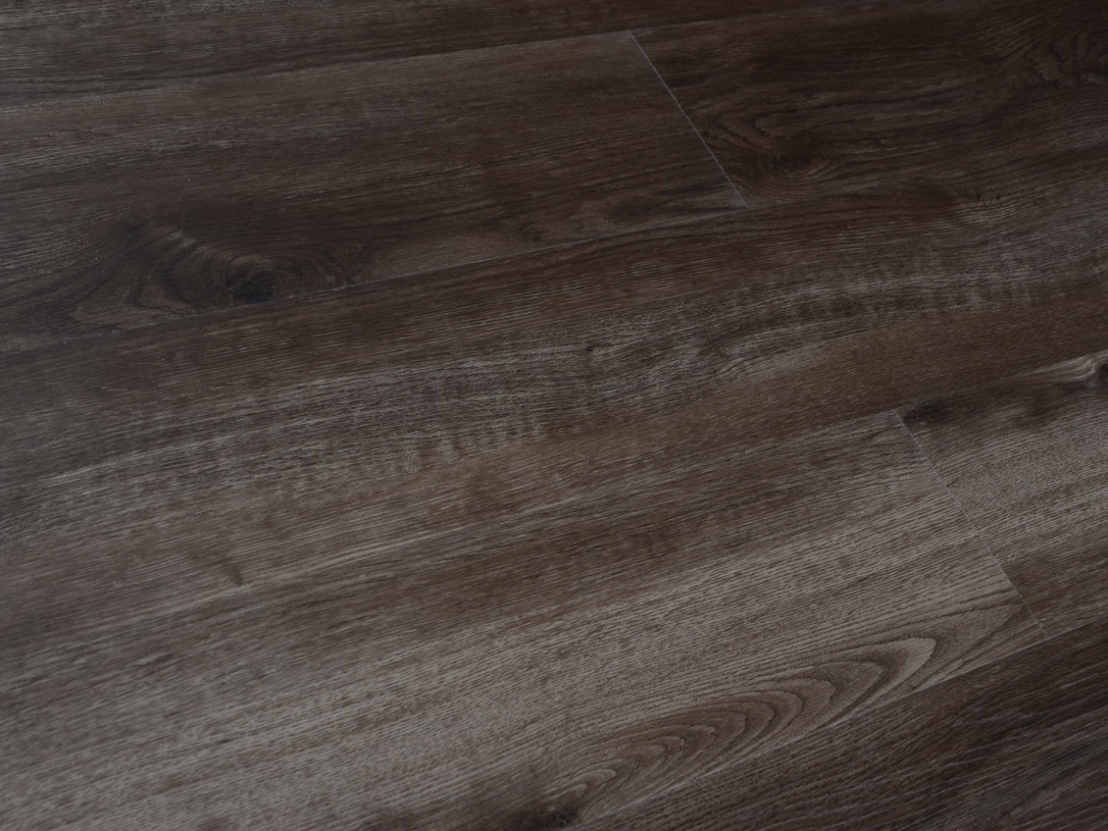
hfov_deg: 36.2
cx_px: 572
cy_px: 417
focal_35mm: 53
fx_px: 1696
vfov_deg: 27.5
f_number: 7.1
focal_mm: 32
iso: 100
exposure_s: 1/100
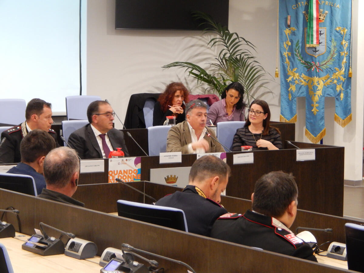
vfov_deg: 12.9
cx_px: 182
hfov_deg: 17.1
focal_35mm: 115
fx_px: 1209
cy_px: 136
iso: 400
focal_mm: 20.5
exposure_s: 1/15
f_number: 4.6
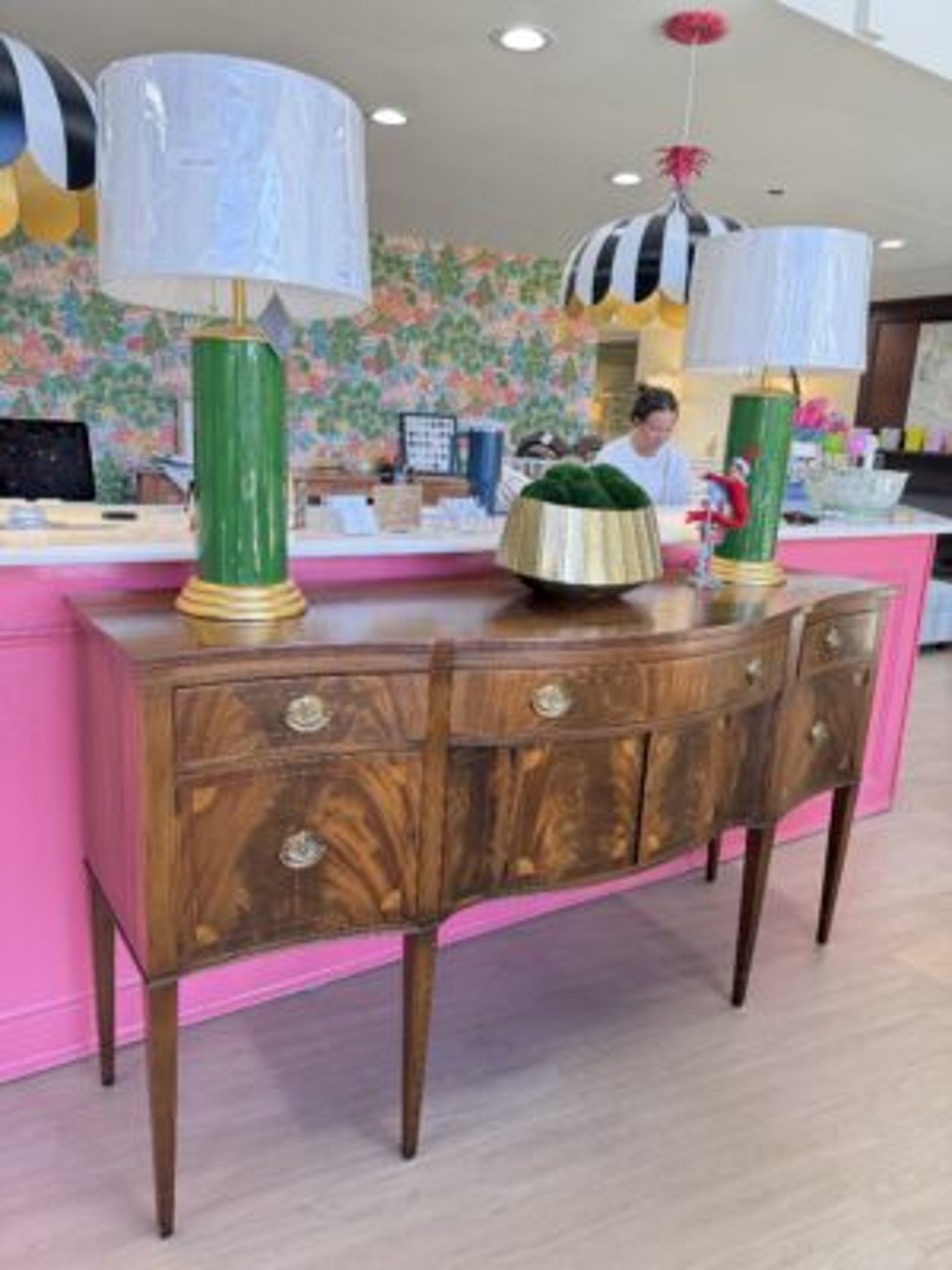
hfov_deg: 56.8
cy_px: 635
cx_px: 476
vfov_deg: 71.6
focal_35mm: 24
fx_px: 880
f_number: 1.78
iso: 200
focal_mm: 6.76
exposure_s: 1/120
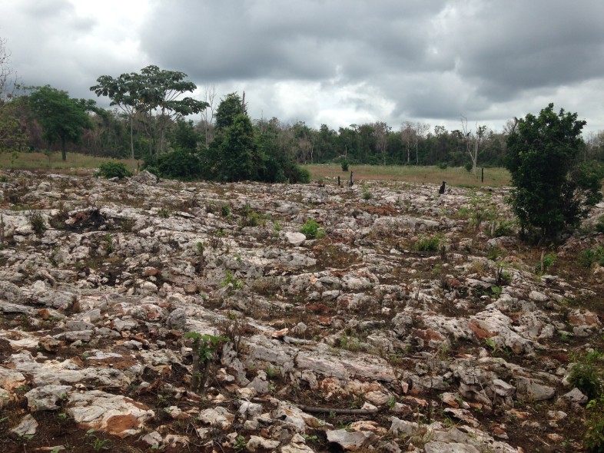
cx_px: 302
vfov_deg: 43.0
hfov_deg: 55.3
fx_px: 576
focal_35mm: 33
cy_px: 226
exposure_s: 1/1290
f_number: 2.4
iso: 50
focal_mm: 4.12
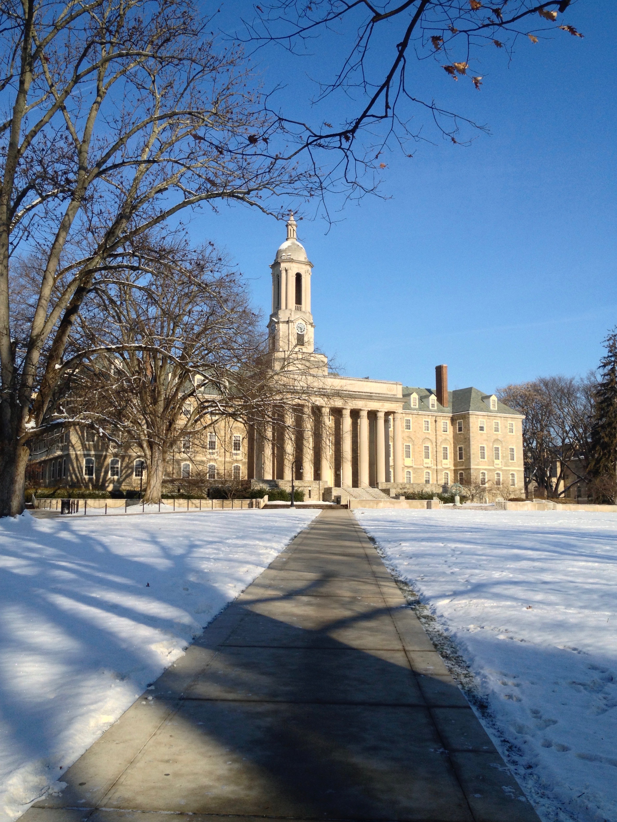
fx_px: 832
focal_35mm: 35
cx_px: 308
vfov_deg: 52.6
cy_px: 411
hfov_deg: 40.7
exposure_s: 1/1577
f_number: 2.4
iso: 50
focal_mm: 4.28
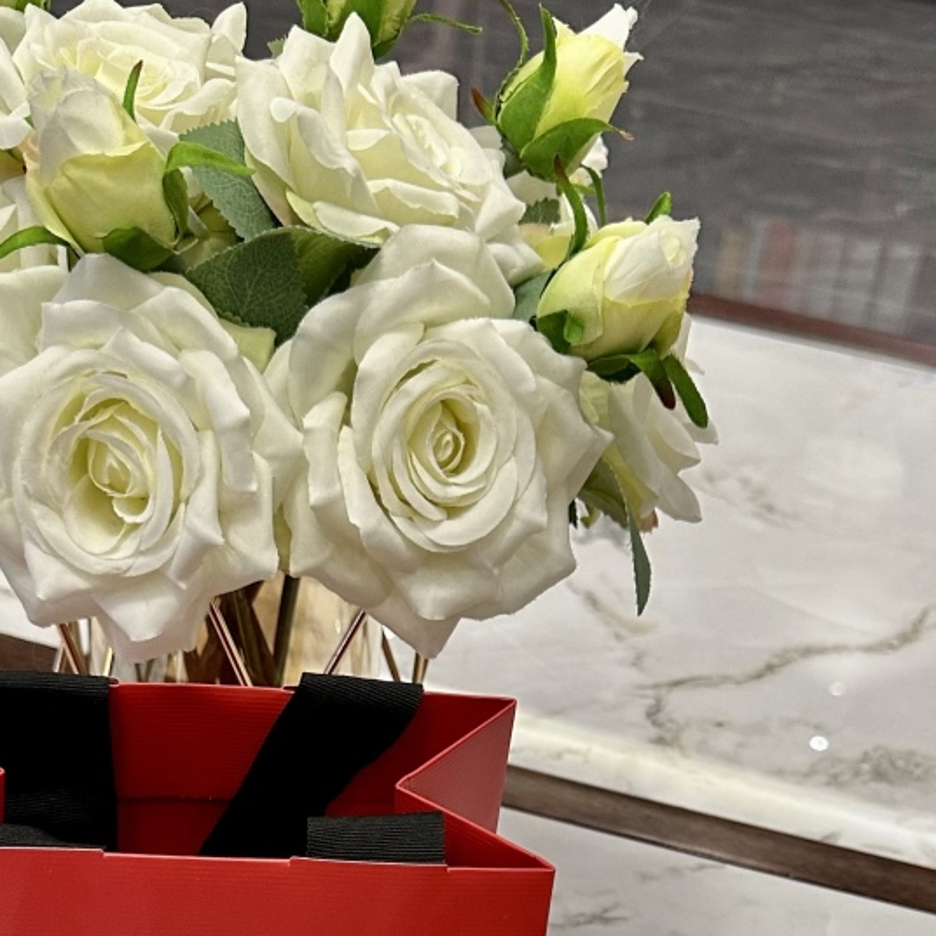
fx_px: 1744
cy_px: 1086
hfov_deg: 30.0
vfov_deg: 27.0
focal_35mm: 57
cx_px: 478
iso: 200
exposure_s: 1/100
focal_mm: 6.86
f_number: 1.78
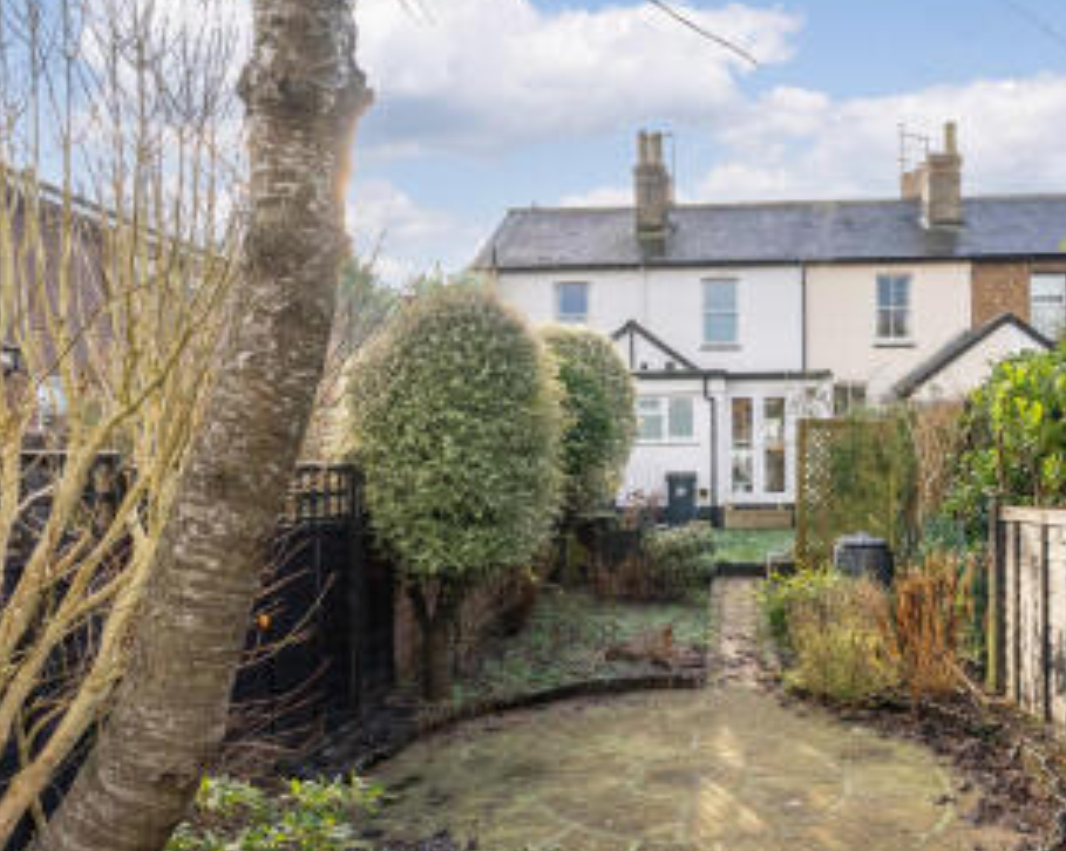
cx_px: 693
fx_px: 883
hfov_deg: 61.0
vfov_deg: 51.2
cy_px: 505
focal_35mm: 28
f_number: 7.1
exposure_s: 1/800
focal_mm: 19
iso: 1250
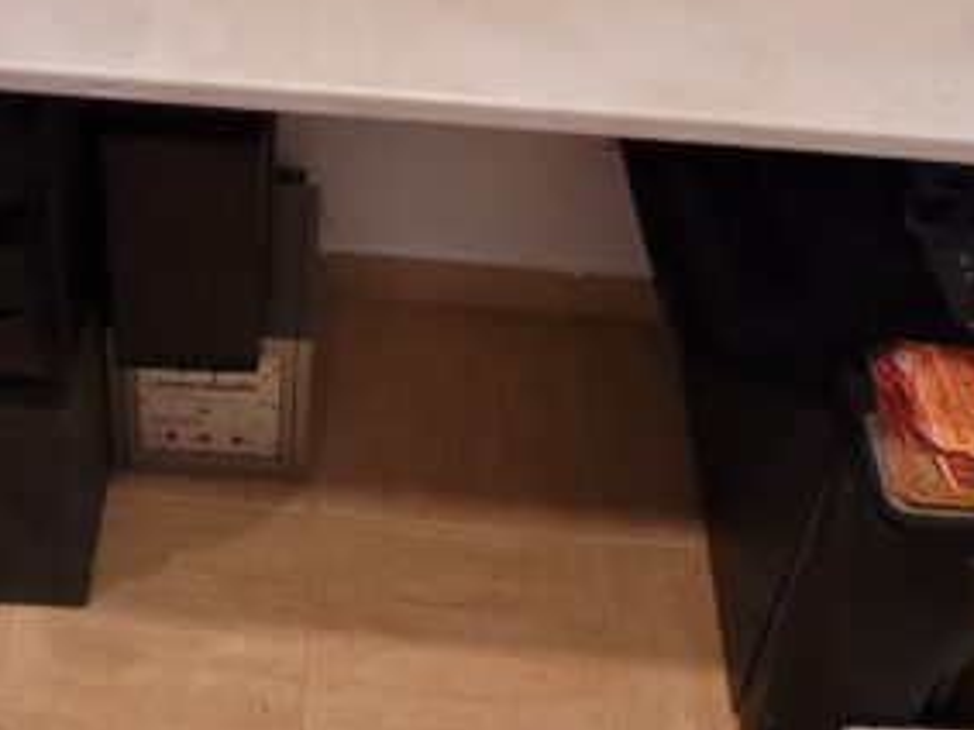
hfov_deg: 39.8
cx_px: 299
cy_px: -141
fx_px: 1322
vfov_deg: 27.3
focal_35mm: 47
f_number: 2.2
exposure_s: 1/50
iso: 400
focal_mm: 1.74
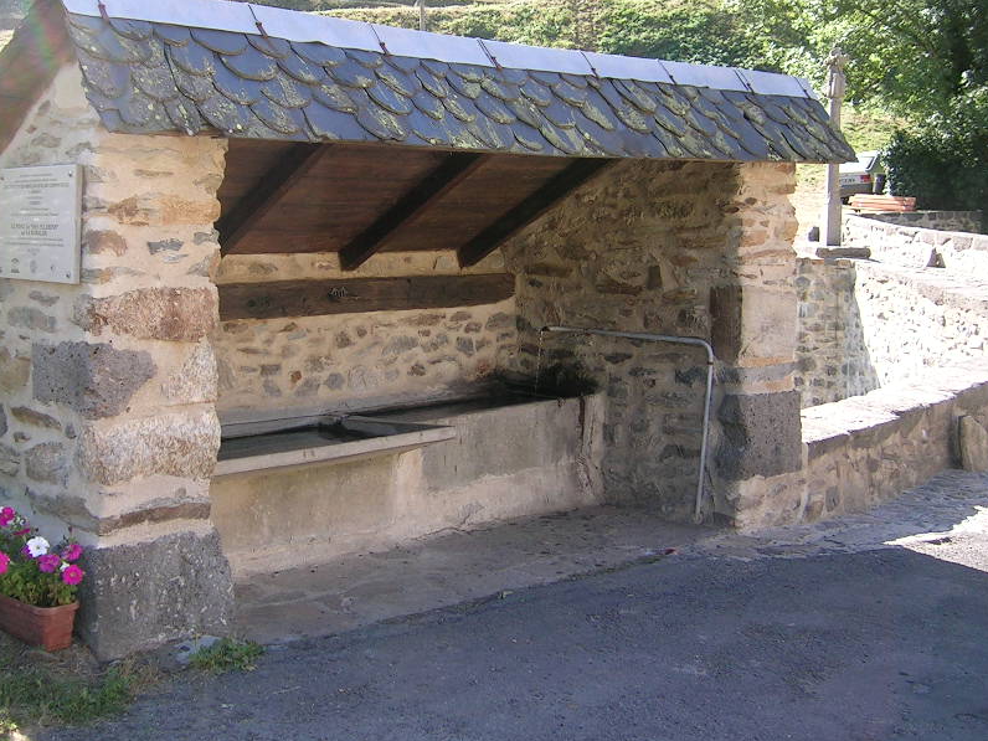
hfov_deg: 41.9
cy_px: 277
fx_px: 1284
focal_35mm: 45
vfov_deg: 32.0
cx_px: 407
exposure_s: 1/171
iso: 50
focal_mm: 5.4
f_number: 2.8
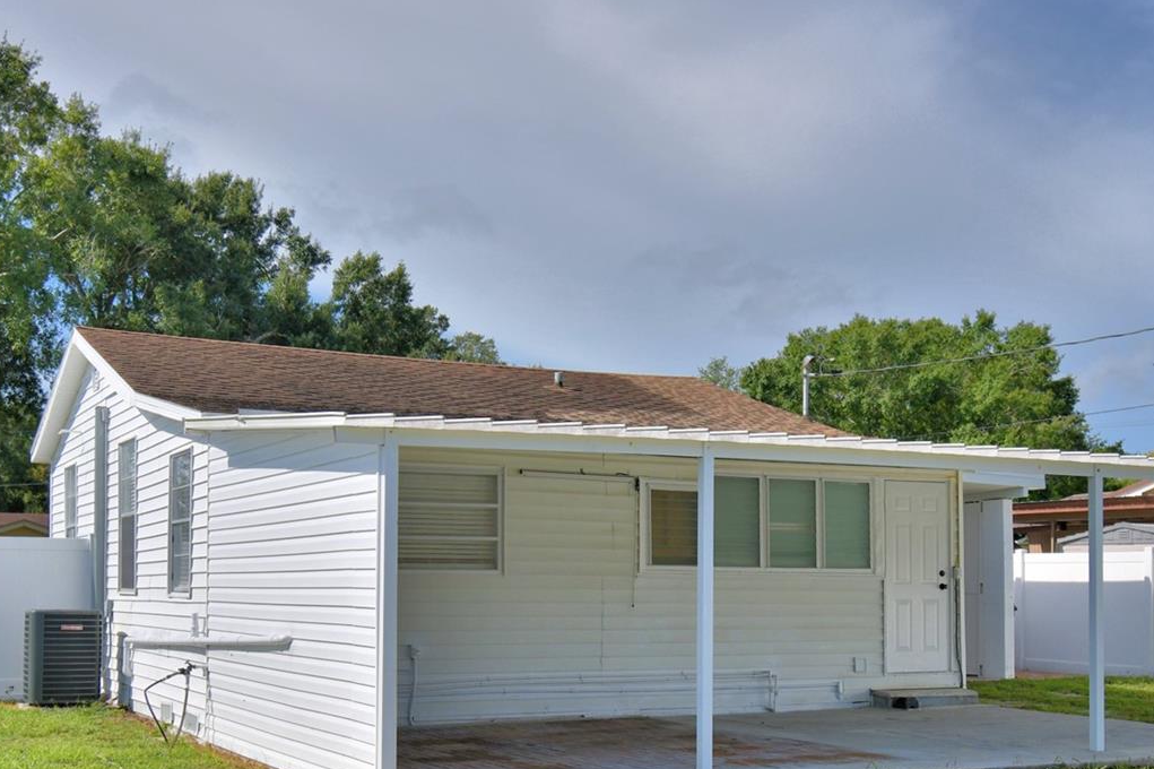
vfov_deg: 28.3
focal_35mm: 47
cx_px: 601
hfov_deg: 41.9
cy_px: 563
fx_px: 1506
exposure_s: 1/1000
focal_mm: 20
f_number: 5.6
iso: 100
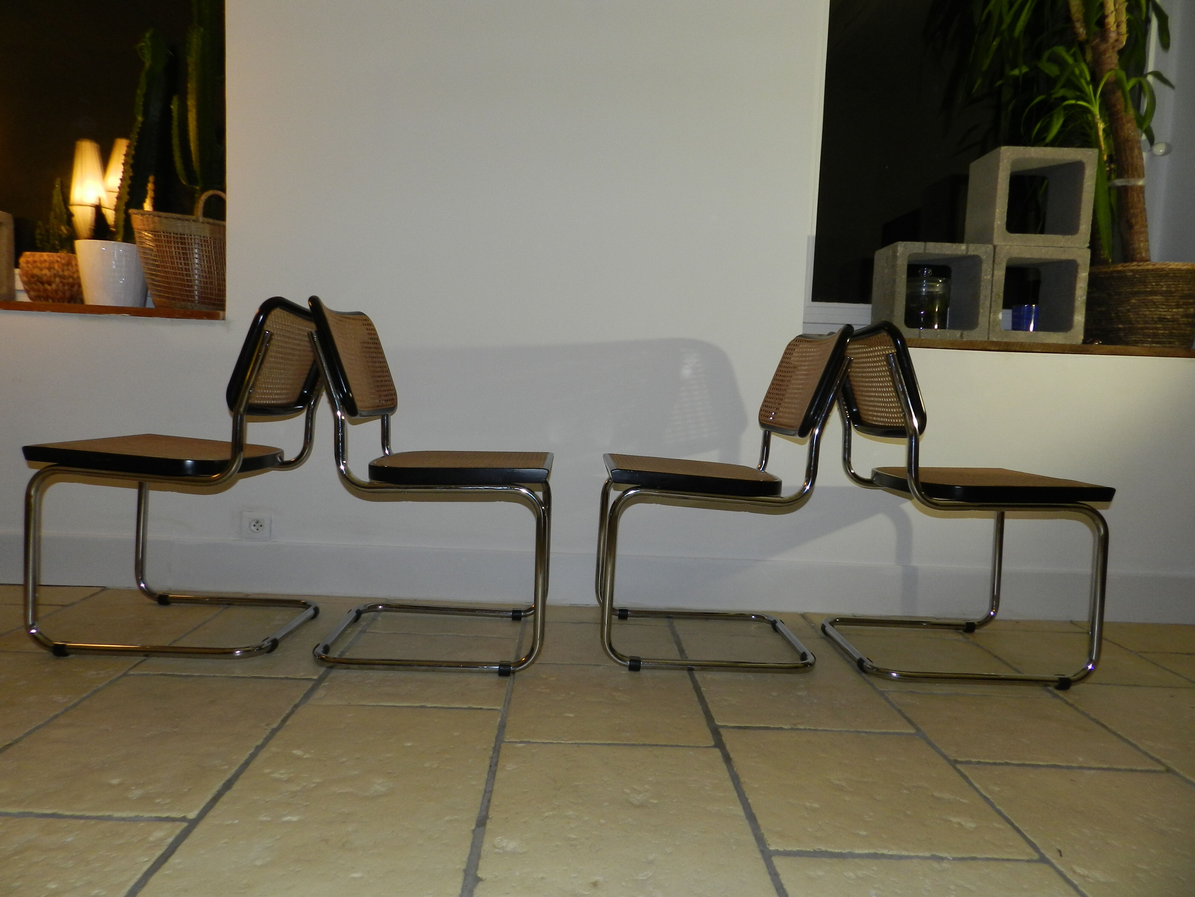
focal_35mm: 23
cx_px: 598
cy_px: 448
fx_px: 794
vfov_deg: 58.9
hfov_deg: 73.9
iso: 200
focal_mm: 4
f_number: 3.5
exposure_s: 1/30
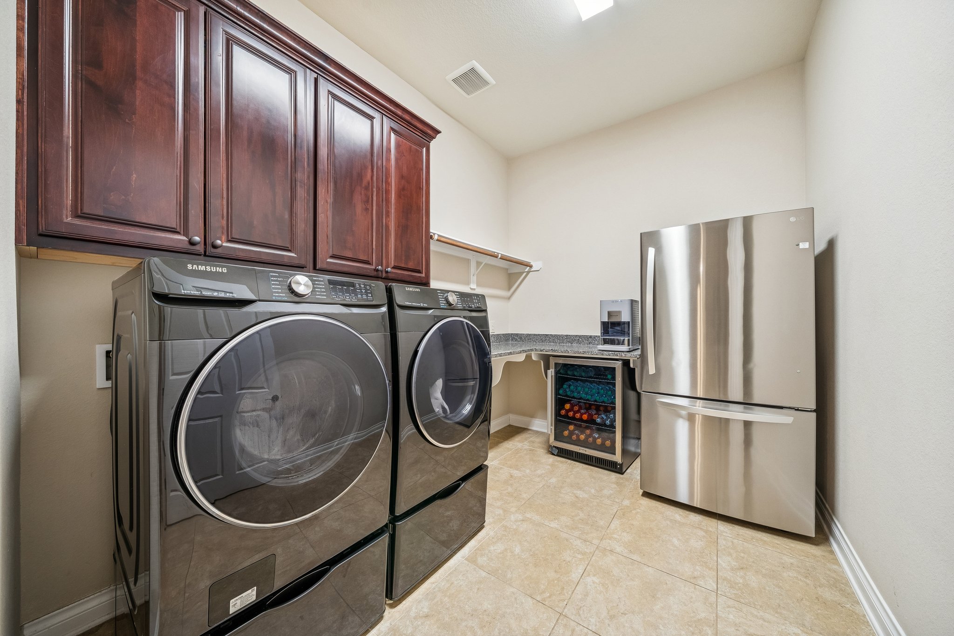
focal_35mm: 12
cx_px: 477
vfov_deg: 90.0
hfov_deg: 112.6
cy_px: 318
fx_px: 318
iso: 640
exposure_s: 1/8
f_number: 8
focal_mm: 12
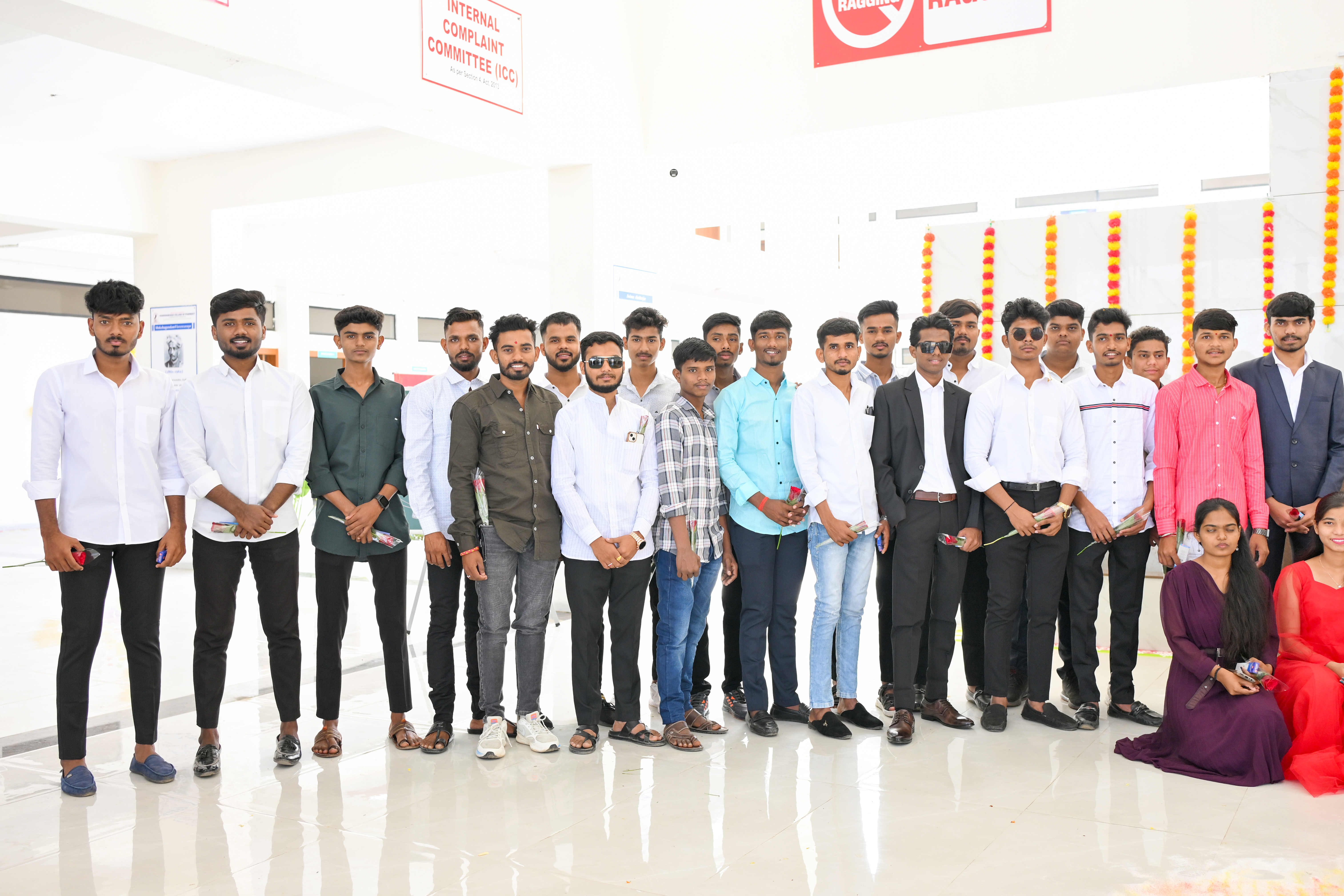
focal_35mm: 35
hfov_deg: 54.4
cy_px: 448
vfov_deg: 37.9
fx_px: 1307
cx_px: 672
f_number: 4
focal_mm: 35
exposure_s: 1/200
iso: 500
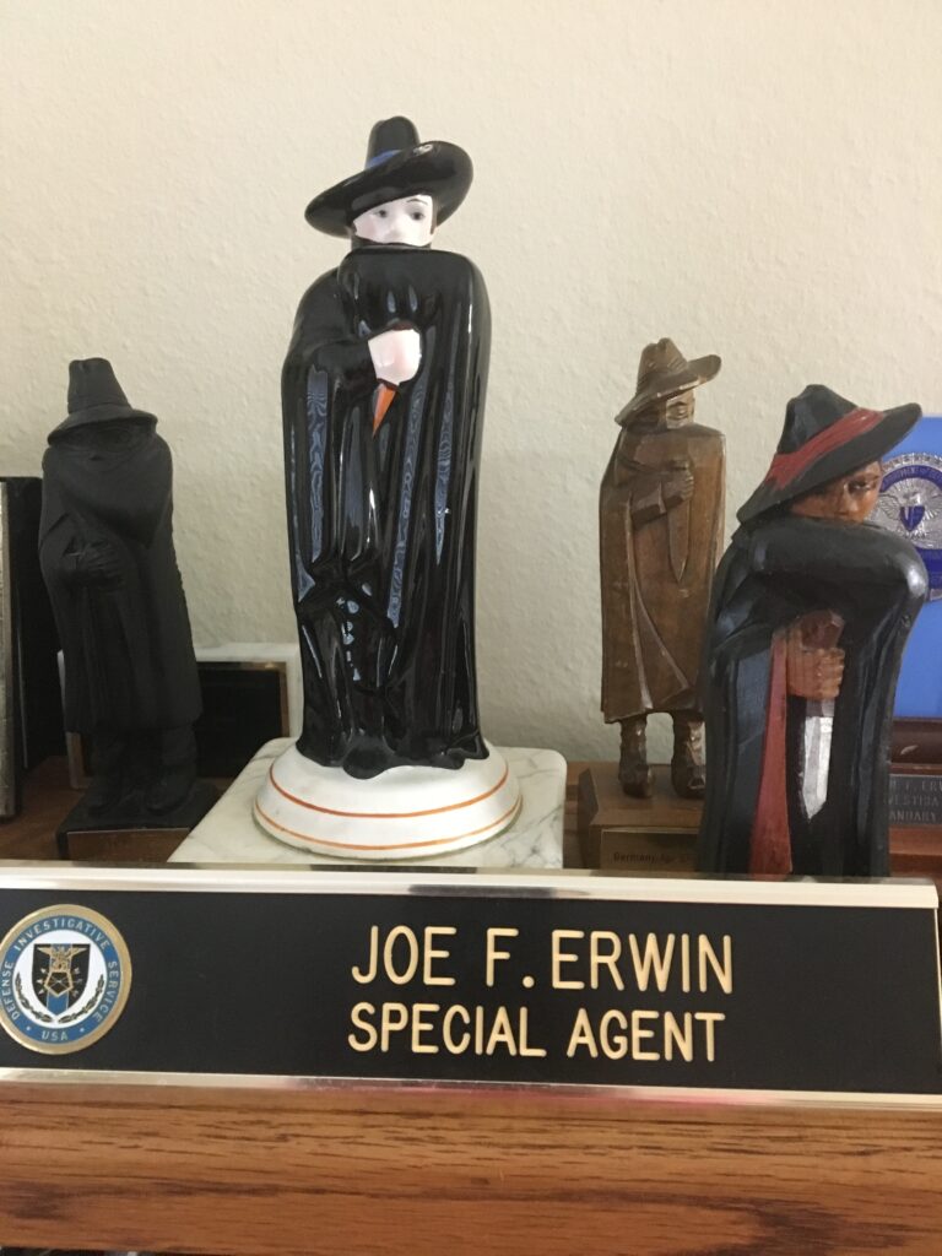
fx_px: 1052
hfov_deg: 48.2
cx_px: 471
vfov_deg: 61.7
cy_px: 628
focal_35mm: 29
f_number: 2.2
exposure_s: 1/15
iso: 320
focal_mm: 4.15
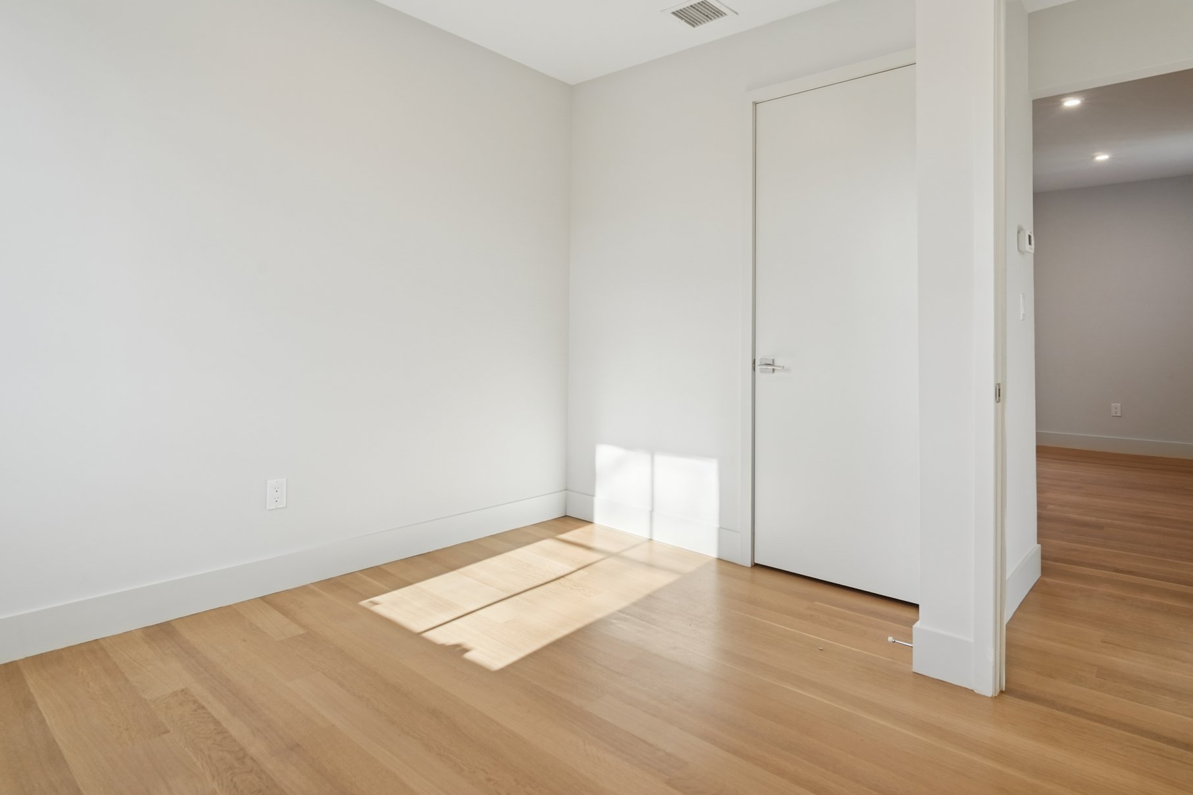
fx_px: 596
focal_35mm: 18
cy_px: 386
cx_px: 610
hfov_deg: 90.0
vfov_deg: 67.4
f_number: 8
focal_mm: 16
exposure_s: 1/125
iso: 400
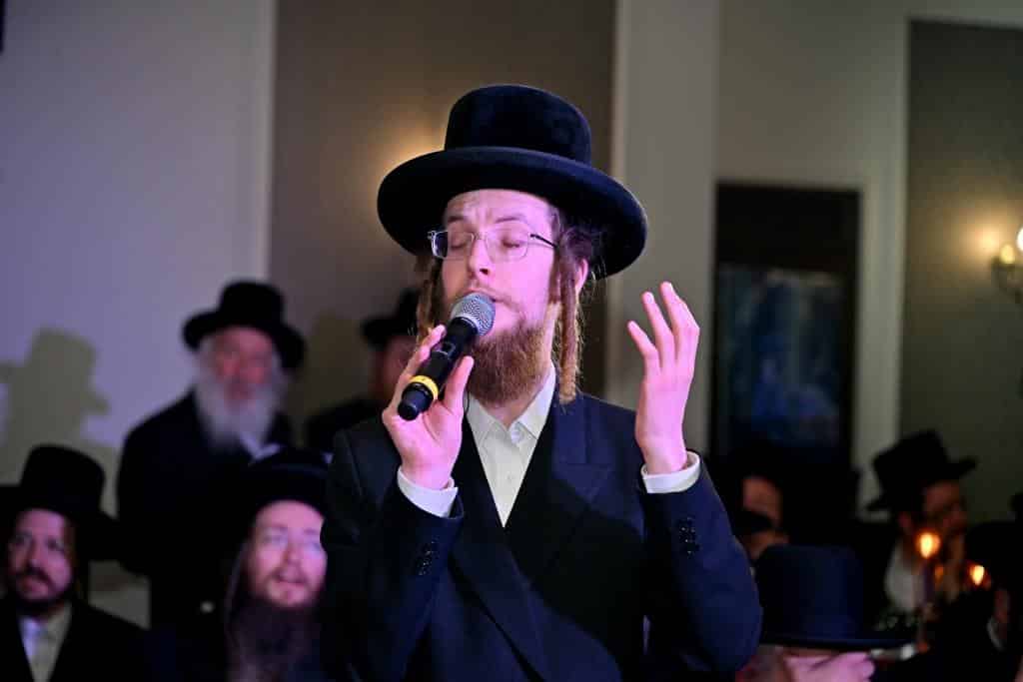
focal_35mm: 105
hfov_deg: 19.5
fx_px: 2984
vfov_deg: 13.0
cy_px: 341
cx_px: 512
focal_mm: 105
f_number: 4
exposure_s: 1/200
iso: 400
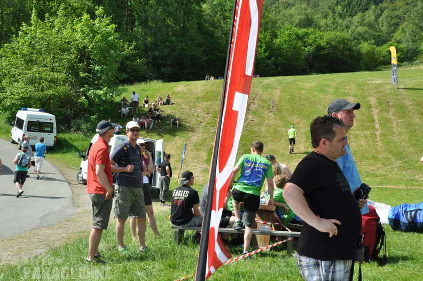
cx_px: 212
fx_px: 563
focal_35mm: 48
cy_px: 140
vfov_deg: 28.0
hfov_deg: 41.2
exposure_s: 1/125
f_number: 11
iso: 200
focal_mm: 32
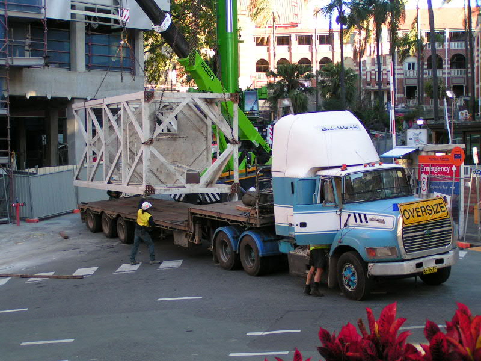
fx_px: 903
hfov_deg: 29.8
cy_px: 180
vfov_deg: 22.6
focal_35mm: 65
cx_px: 240
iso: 50
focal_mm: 10
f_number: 3.2
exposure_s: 1/80
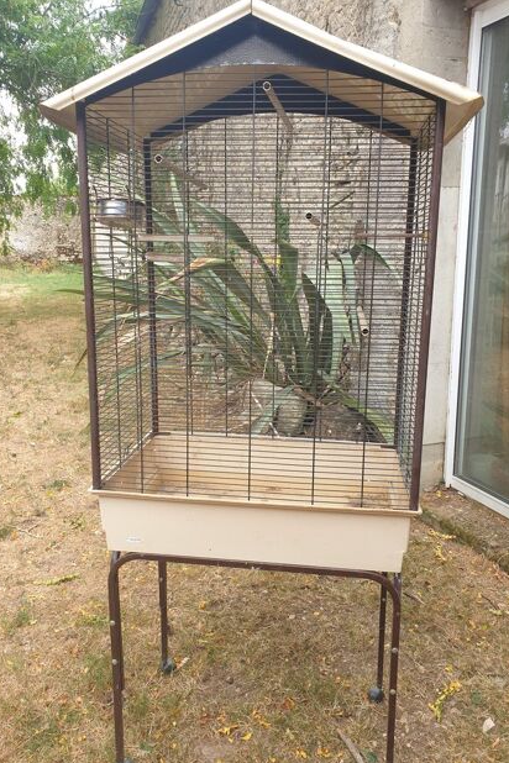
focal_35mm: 28
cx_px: 264
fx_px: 594
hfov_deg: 46.4
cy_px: 373
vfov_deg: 65.5
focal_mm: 4.3
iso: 50
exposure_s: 1/125
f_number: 2.4
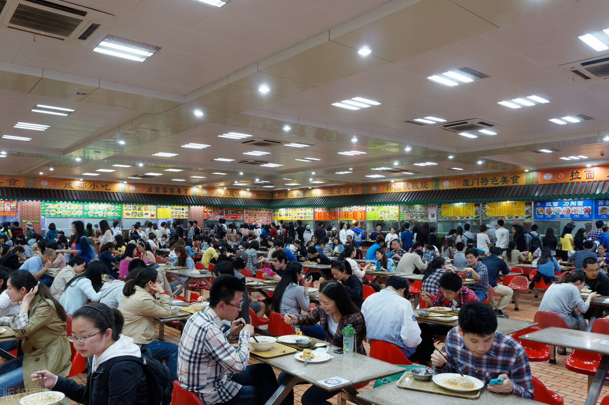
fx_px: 456
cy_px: 202
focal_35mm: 27
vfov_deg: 47.9
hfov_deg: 67.4
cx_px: 304
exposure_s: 1/25
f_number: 5.6
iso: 1600
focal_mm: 18
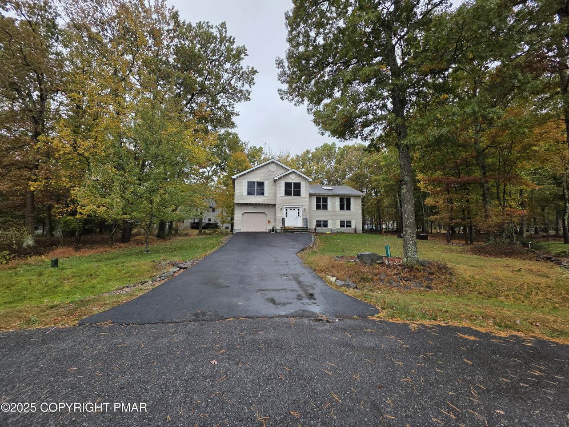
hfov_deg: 106.2
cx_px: 284
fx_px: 214
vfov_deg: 89.9
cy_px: 214
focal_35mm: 13
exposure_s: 1/542
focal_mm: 2.2
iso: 40
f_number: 1.9
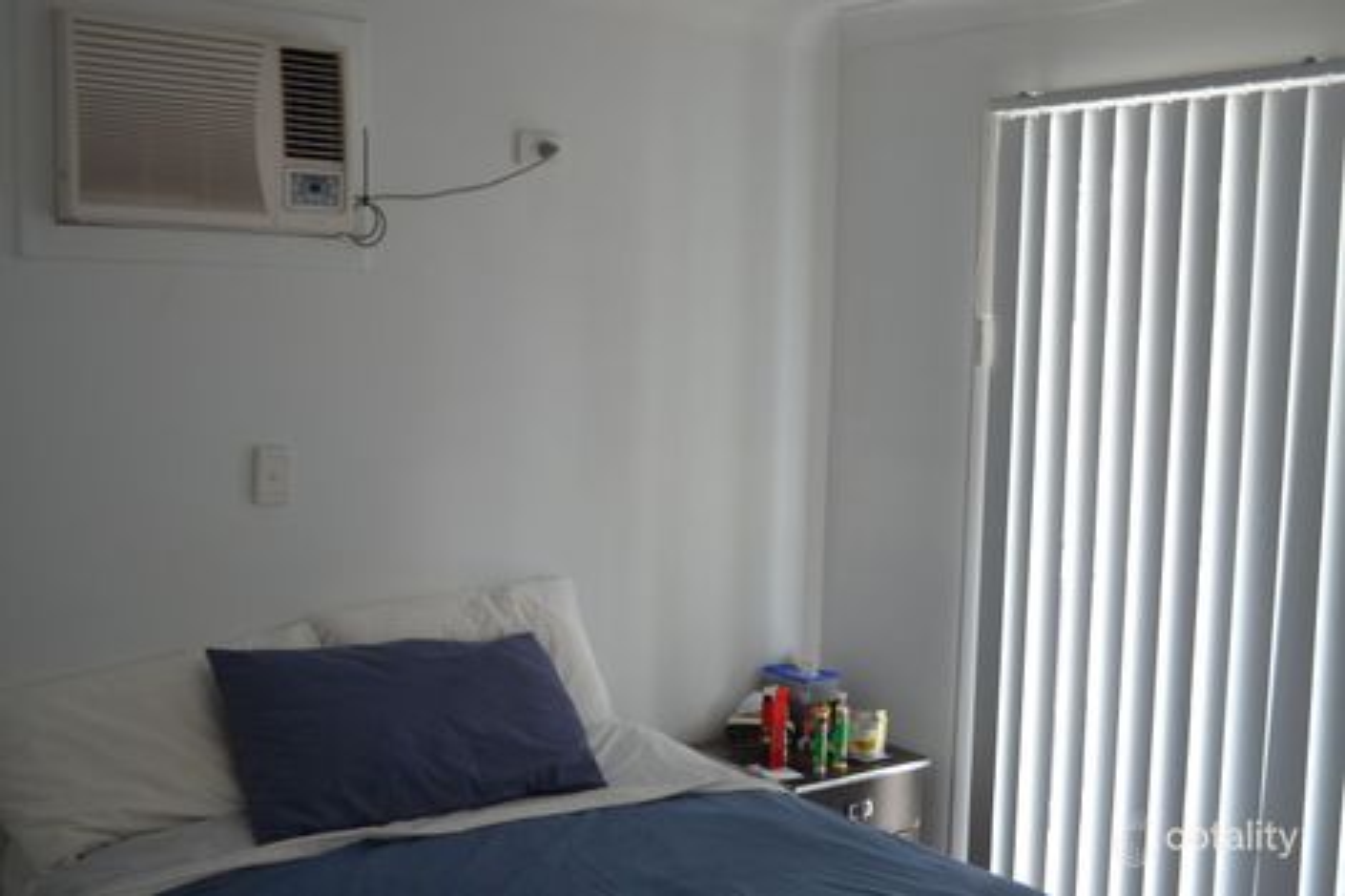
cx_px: 672
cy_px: 448
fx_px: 1456
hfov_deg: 49.6
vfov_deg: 34.2
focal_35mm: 39
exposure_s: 1/60
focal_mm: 26
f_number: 4.2
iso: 450
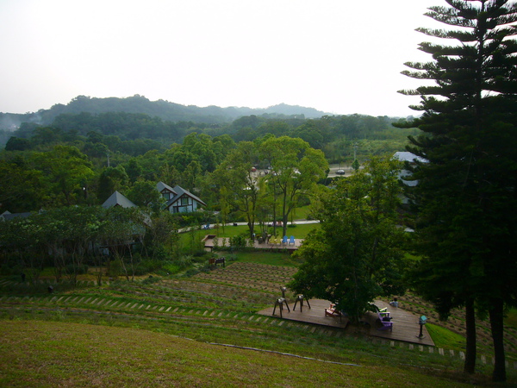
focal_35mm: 28
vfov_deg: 49.7
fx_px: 418
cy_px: 194
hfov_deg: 63.4
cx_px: 258
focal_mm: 4.6
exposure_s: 1/640
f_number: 2.8
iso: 80
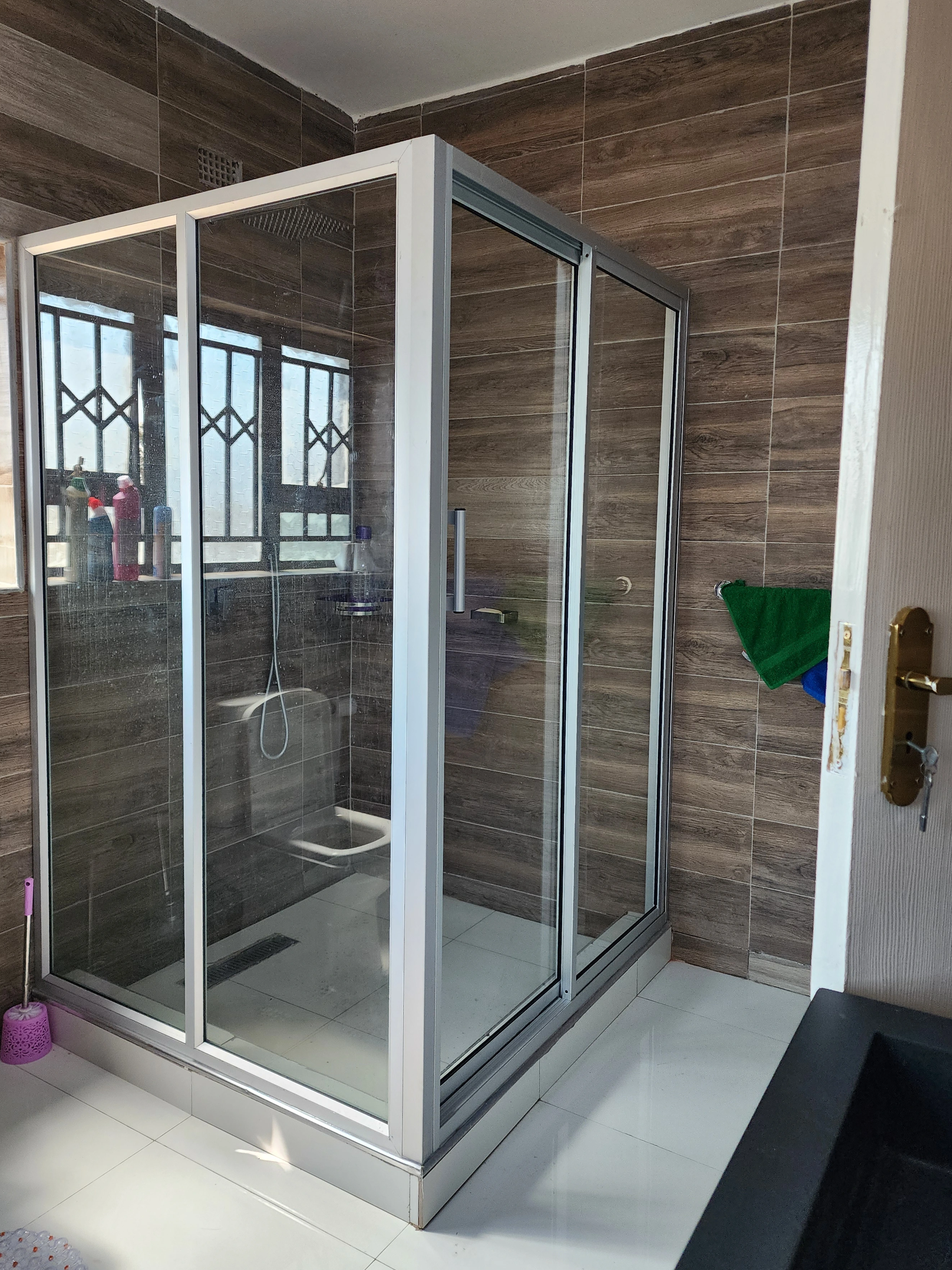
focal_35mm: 26
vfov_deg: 67.3
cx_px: 427
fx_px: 953
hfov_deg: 53.0
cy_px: 609
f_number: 1.8
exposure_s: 1/180
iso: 200
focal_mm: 6.4
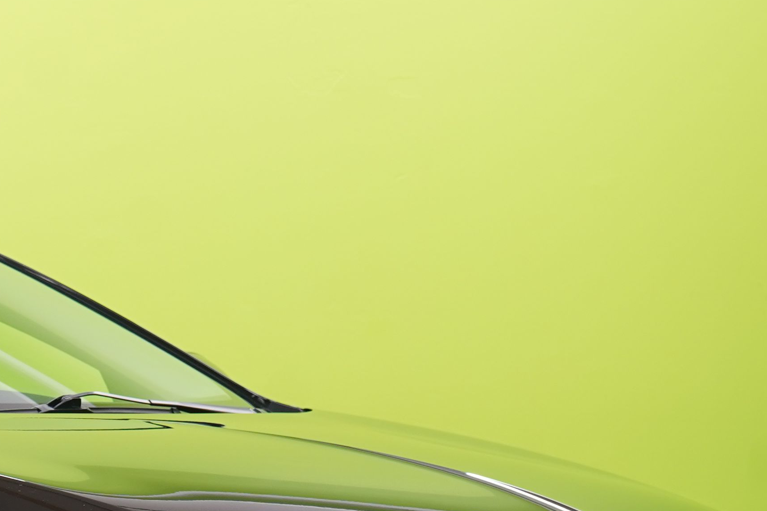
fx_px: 3493
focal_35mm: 164
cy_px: 522
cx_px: -245
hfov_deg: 12.1
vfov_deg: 8.3
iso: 400
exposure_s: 1/25
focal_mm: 47
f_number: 5.6
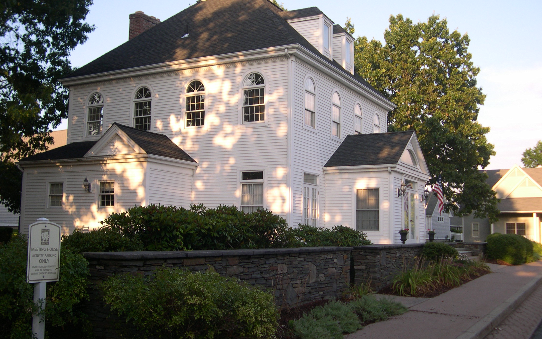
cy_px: 154
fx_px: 606
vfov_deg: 31.2
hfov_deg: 48.2
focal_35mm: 41
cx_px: 270
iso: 100
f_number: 2.8
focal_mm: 8
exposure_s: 1/287
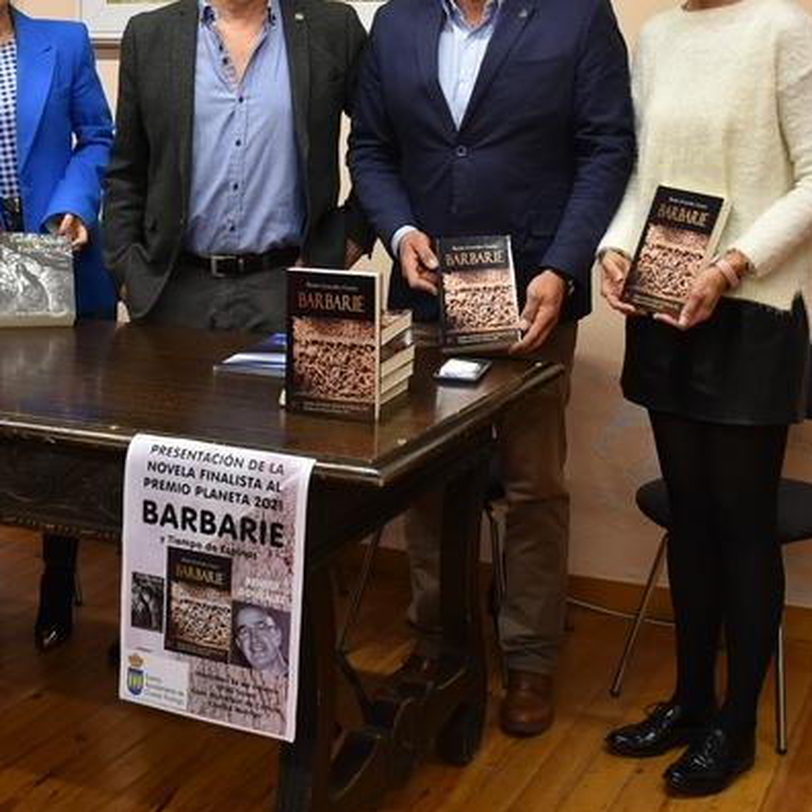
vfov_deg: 29.2
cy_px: 224
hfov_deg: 29.3
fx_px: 1539
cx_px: 267
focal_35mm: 58
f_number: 4
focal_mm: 20
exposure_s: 1/60
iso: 400
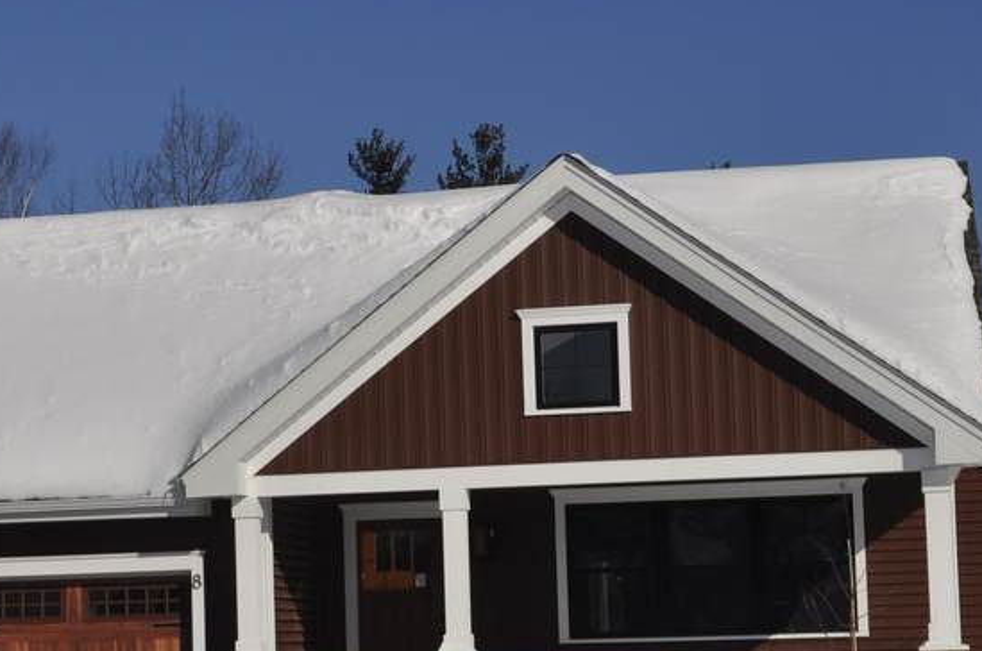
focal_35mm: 84
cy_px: 452
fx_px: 2287
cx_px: 288
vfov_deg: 16.2
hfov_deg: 24.1
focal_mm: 24
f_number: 11
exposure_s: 1/500
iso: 200
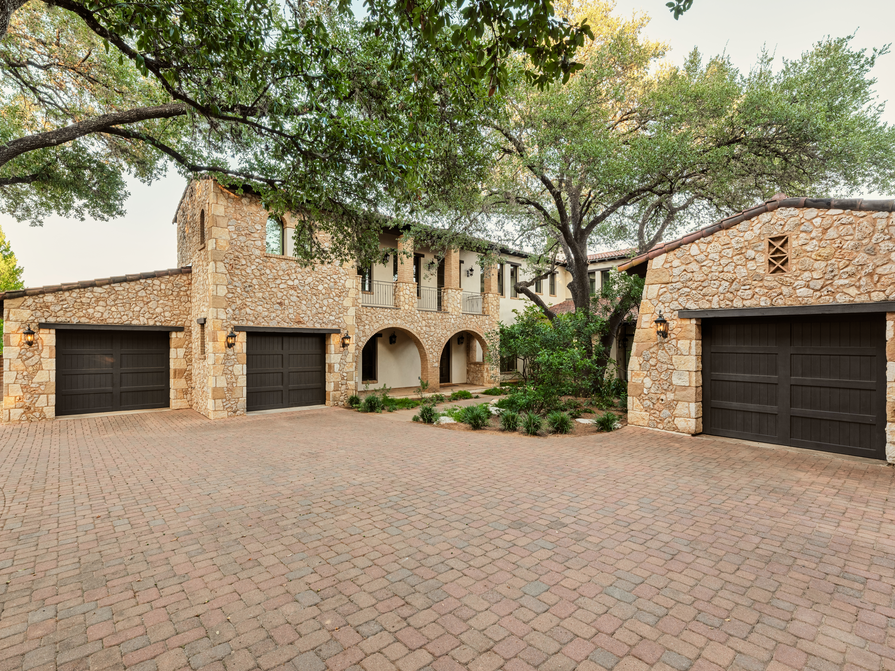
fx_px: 414
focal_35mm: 16
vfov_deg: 78.1
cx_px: 448
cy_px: 336
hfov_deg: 94.5
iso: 320
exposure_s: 1/3
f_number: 13
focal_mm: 20.6
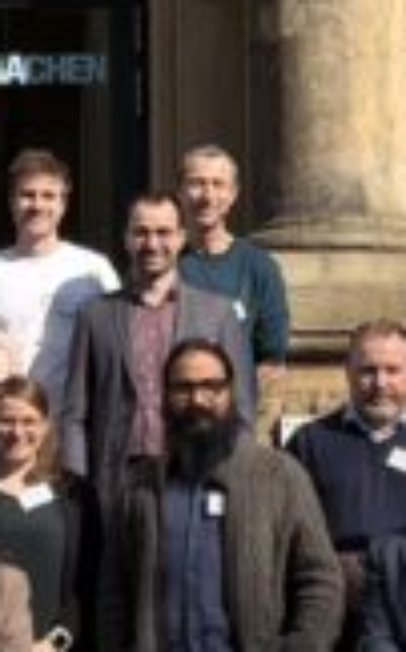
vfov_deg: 15.9
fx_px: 2323
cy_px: 185
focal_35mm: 131
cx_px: -217
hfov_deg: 9.7
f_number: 1.6
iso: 50
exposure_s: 1/2208
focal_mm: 5.96
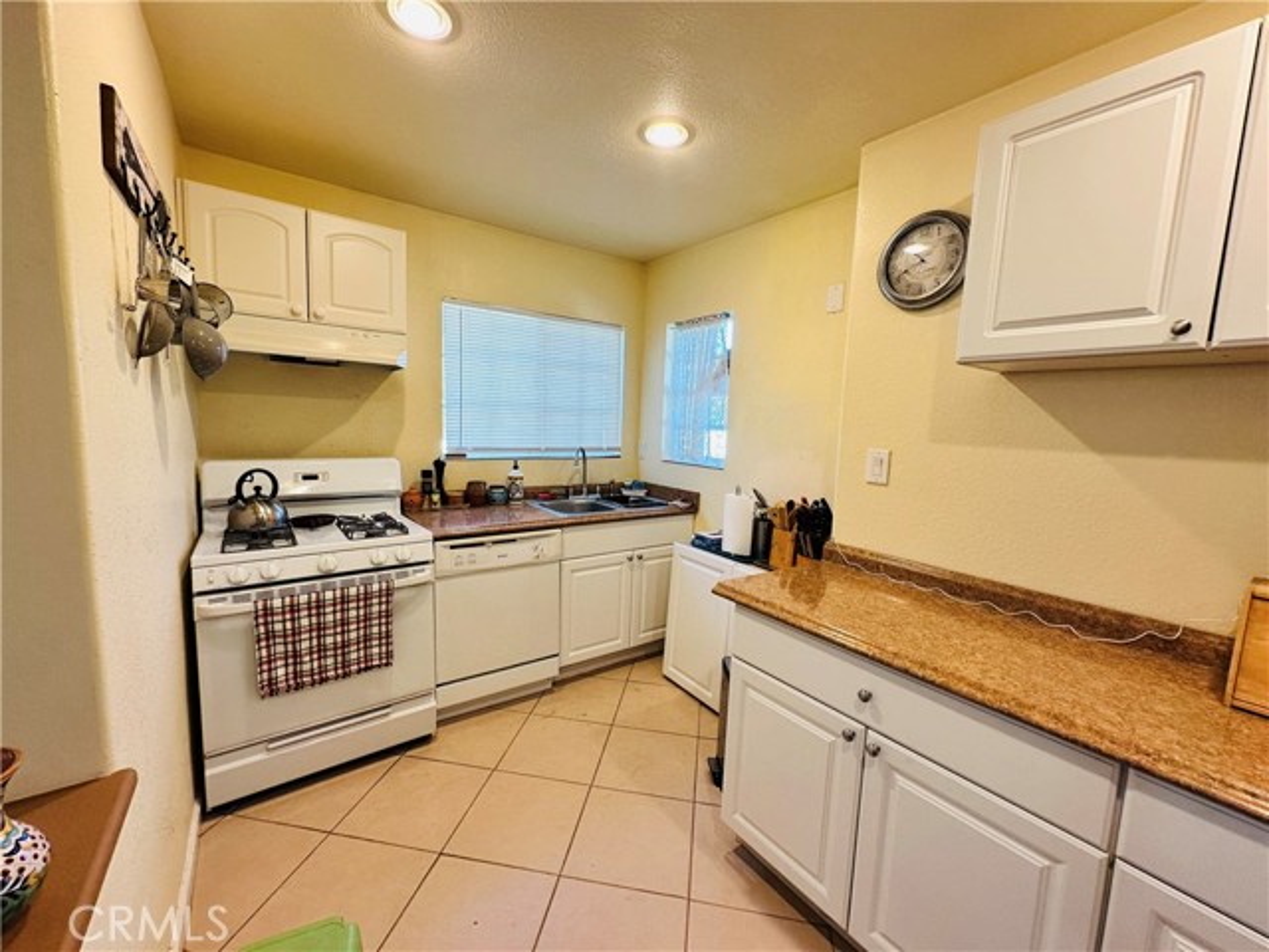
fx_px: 513
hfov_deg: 102.1
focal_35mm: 14
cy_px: 476
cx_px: 634
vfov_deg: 85.7
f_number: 2.2
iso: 160
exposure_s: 1/120
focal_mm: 2.22
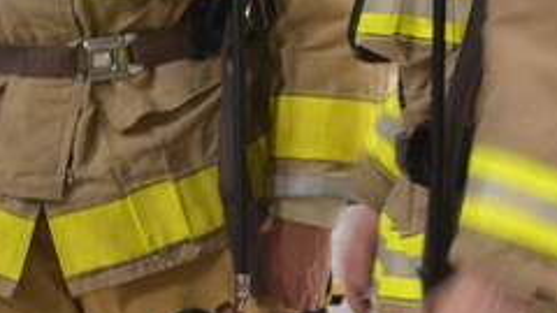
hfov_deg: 6.7
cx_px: 109
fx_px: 4756
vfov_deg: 3.8
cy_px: -87
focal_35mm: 322
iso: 1100
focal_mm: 48
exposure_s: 1/15
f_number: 5.6
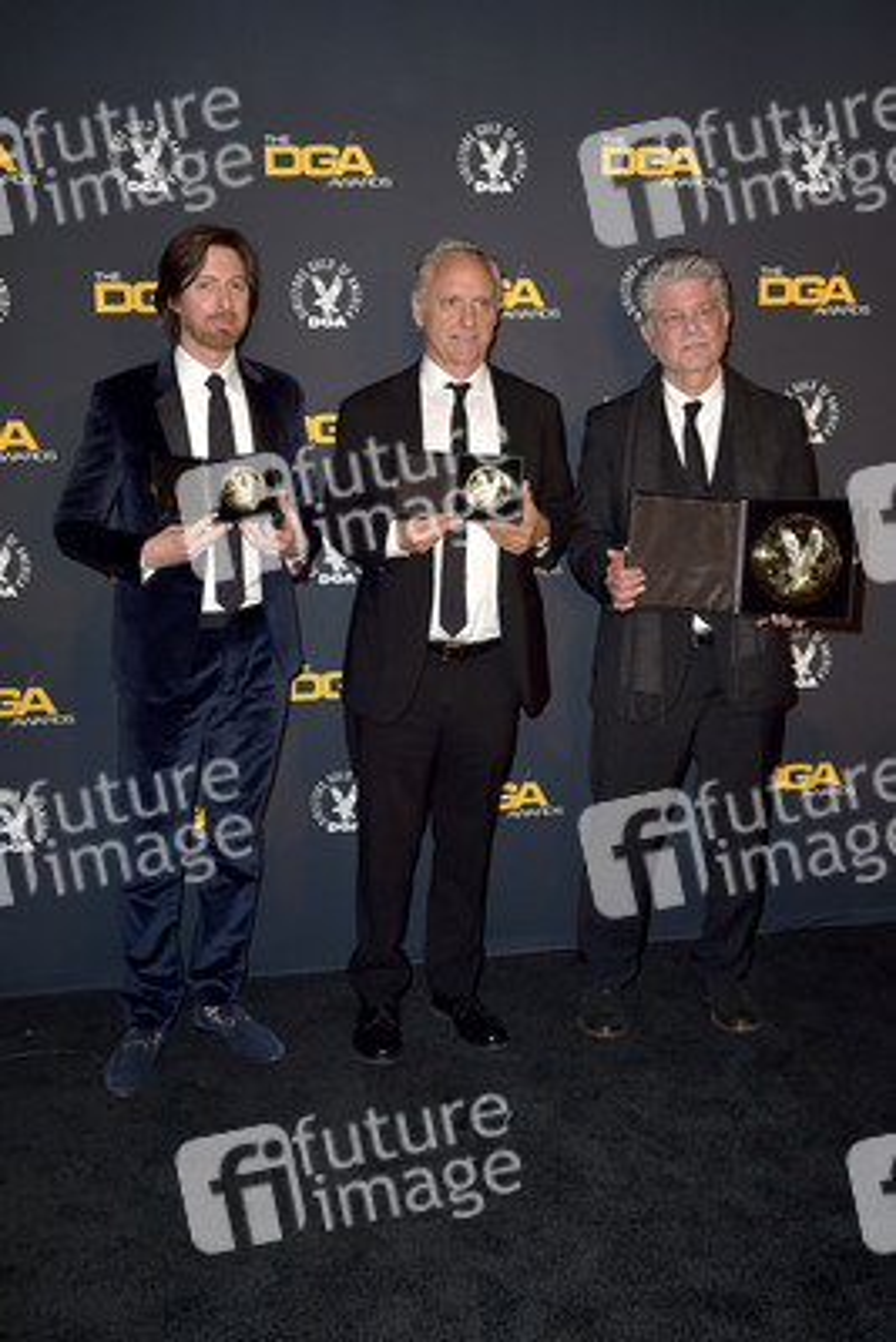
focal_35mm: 32
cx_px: 448
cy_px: 671
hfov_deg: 41.1
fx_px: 1194
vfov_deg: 58.7
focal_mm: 32
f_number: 6.3
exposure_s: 1/250
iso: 640
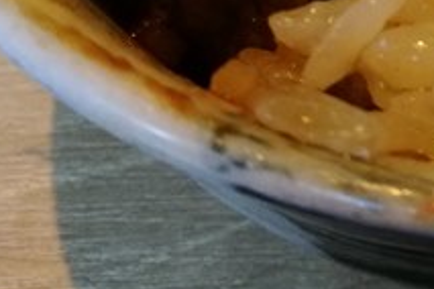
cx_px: 546
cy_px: -248
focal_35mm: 95
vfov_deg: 12.9
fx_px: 1145
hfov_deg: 19.9
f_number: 4
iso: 320
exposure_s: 1/25
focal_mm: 4.5
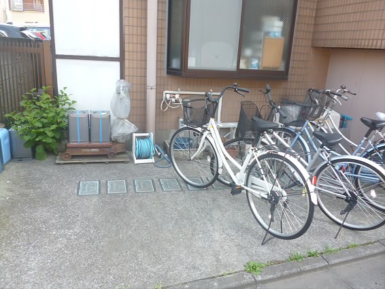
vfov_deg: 49.8
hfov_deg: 63.4
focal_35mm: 28
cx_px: 192
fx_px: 312
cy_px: 144
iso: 100
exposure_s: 1/100
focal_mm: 5
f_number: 3.1
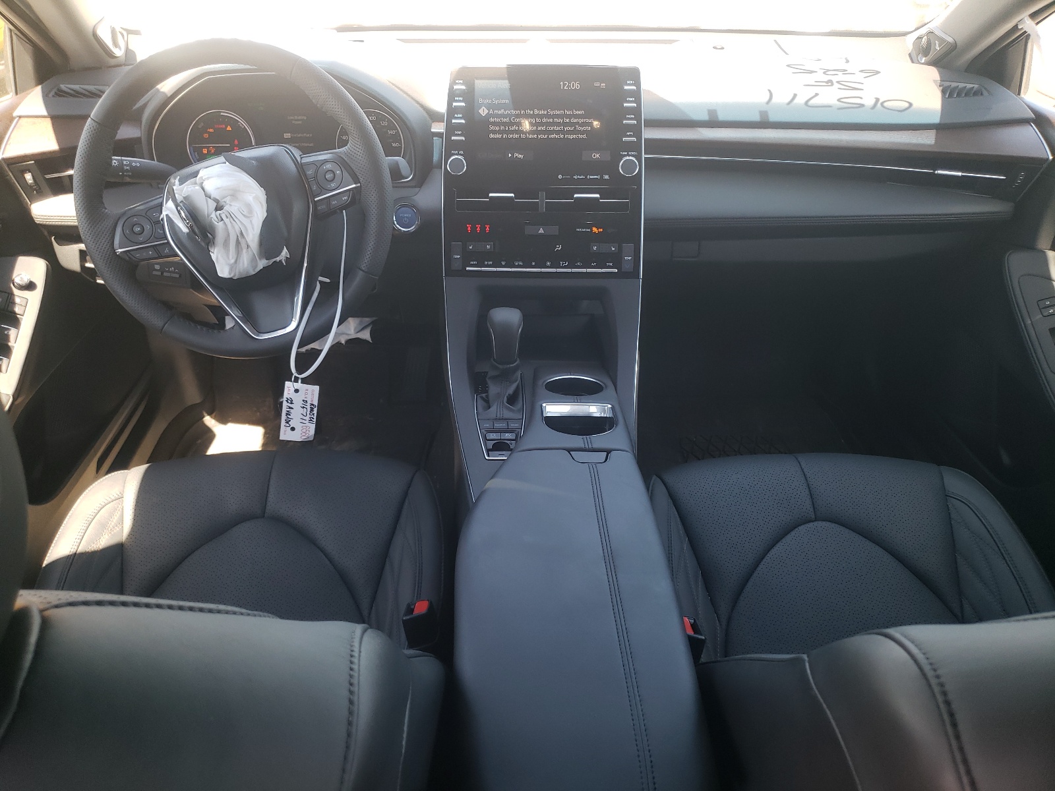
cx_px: 528
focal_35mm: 26
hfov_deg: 67.3
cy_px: 396
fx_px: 792
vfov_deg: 53.1
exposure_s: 1/120
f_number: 1.5
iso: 60
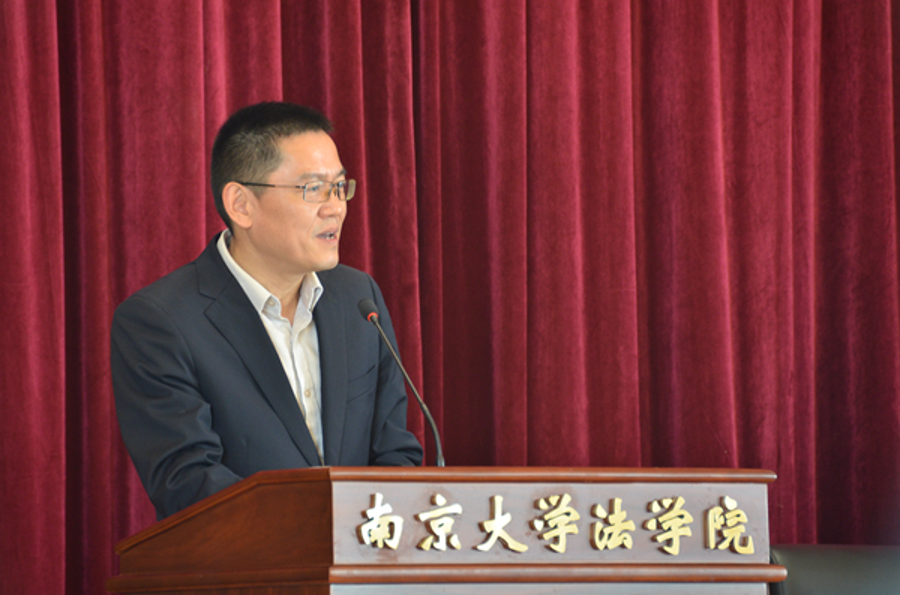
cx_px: 450
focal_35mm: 300
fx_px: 7482
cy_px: 298
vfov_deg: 4.6
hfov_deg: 6.9
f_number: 5.6
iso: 640
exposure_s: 1/30
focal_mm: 200
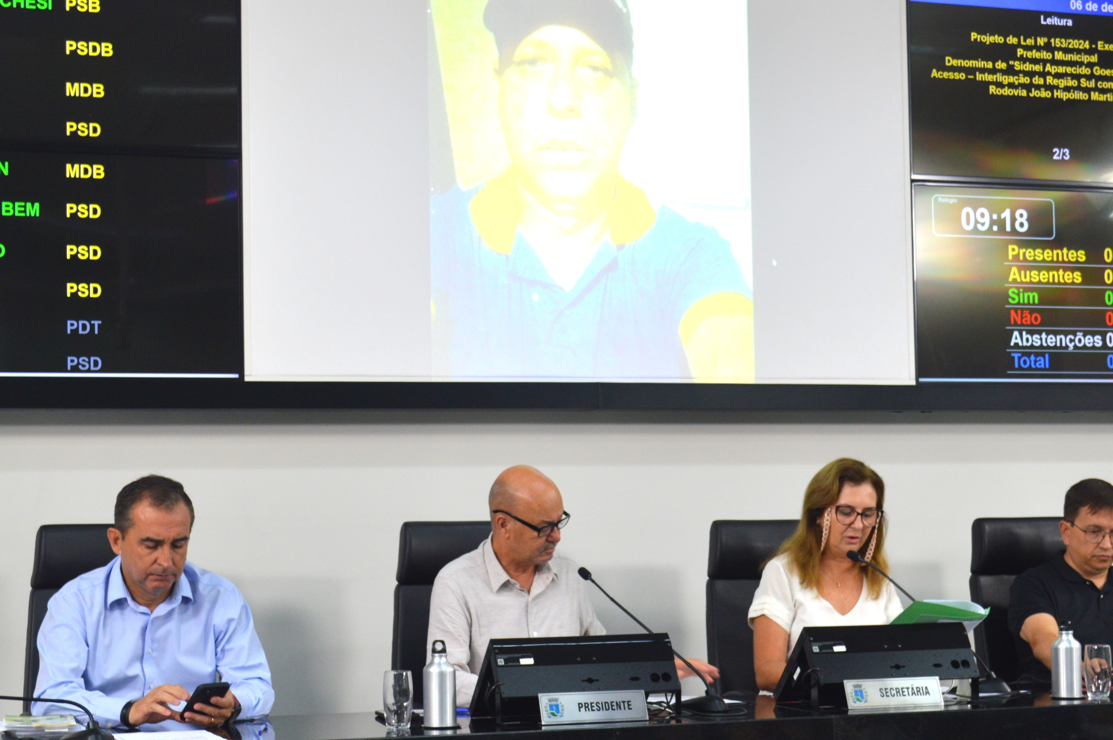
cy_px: 418
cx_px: 574
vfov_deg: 18.9
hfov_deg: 28.1
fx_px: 2224
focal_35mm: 72
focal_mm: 32
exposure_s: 1/60
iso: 400
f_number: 5.6
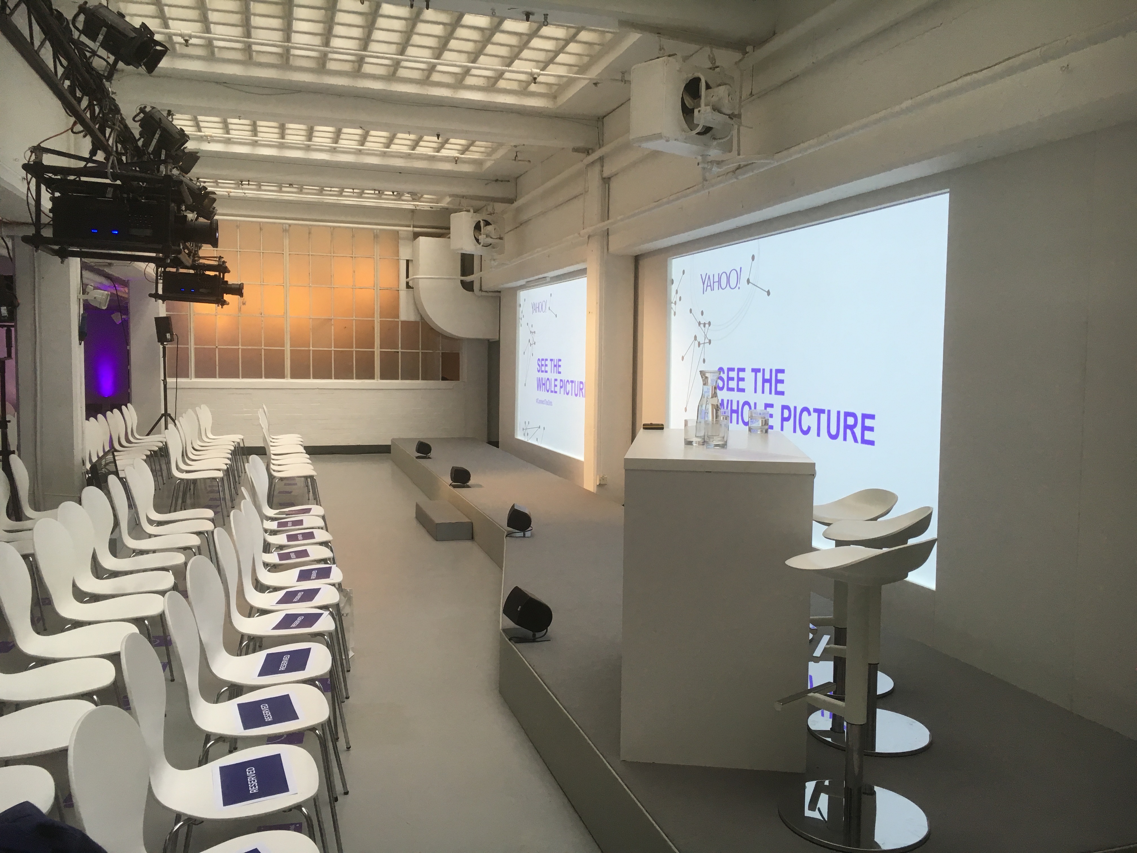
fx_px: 953
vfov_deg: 48.2
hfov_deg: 61.7
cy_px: 426
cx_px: 568
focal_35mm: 29
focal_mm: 4.15
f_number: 2.2
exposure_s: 1/33
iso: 40
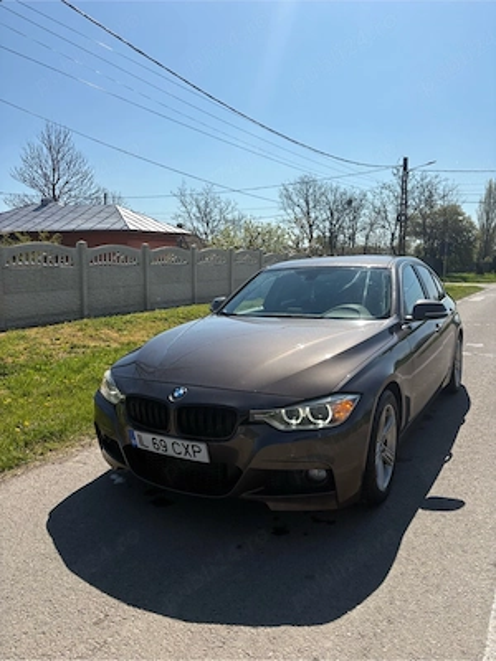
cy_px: 330
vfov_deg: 67.3
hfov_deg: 53.1
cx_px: 248
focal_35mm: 26
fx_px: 497
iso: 50
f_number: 1.6
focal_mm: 5.96
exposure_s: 1/5814
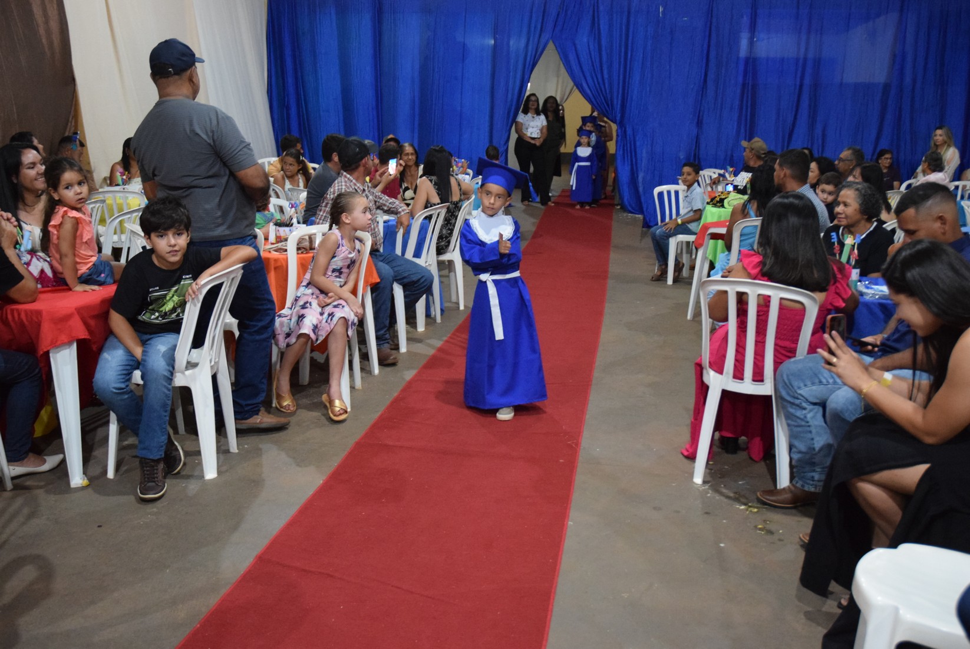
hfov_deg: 53.1
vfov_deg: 36.9
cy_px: 324
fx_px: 971
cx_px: 485
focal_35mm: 36
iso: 3600
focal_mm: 24
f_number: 3.8
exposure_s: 1/60
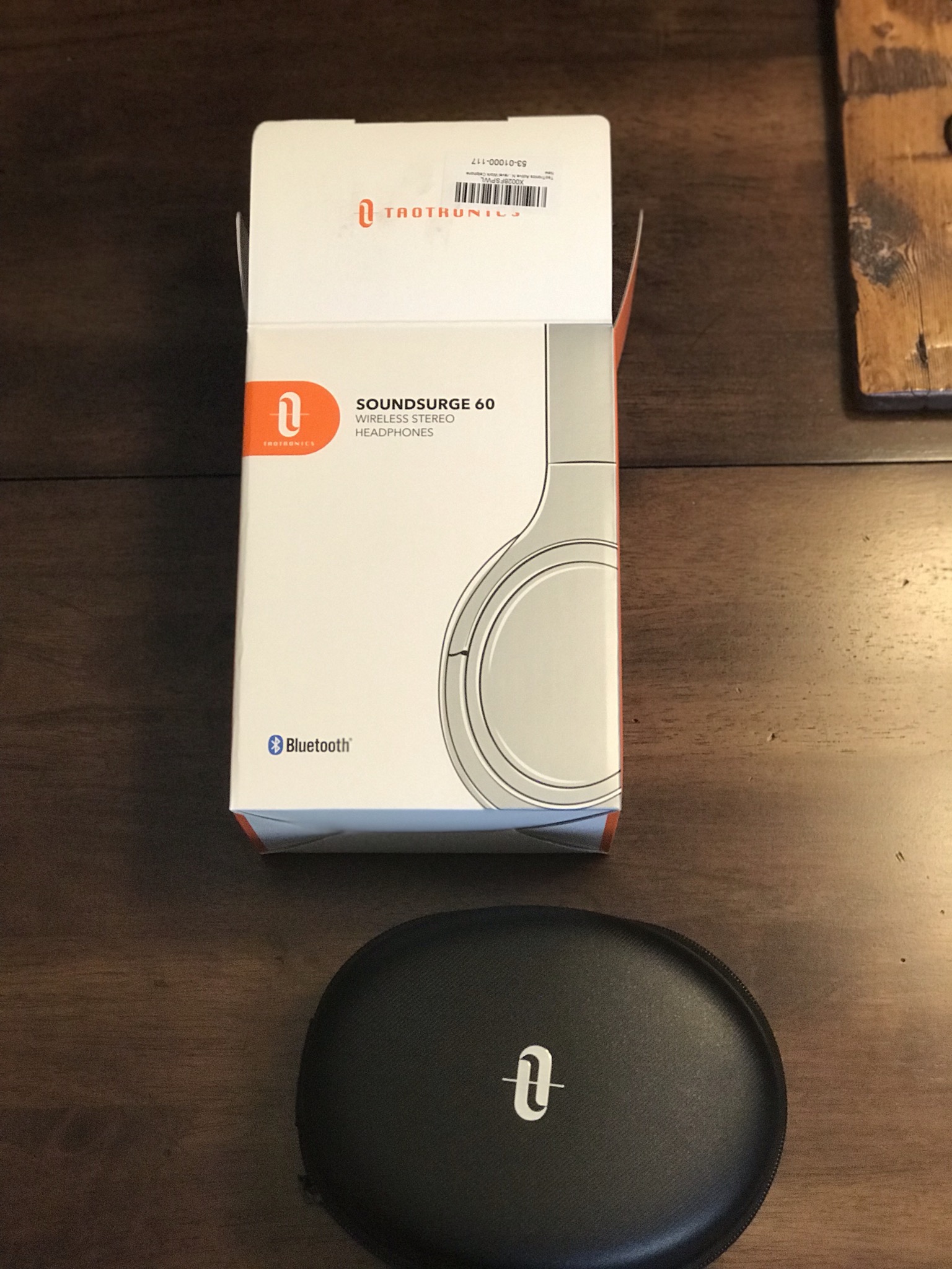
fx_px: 2090
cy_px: 634
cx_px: 476
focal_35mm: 57
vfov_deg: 33.8
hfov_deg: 25.7
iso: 500
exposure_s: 1/60
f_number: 2.8
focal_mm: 6.6
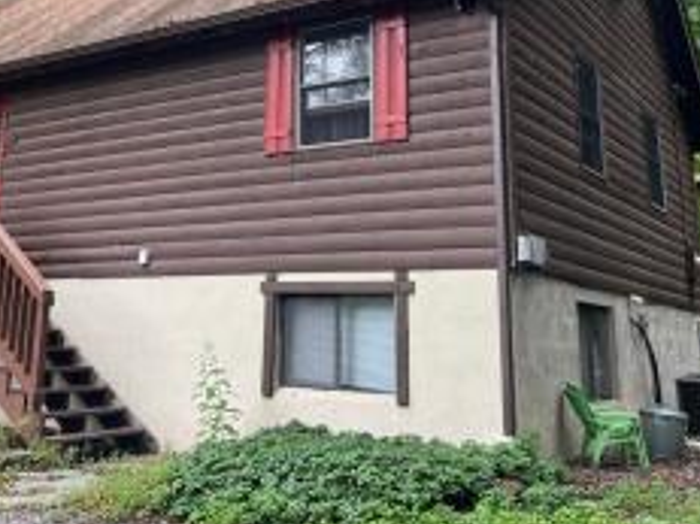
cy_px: 106
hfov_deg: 41.6
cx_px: 238
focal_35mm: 45
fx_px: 910
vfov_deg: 31.3
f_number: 1.6
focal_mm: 5.1
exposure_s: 1/122
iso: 64
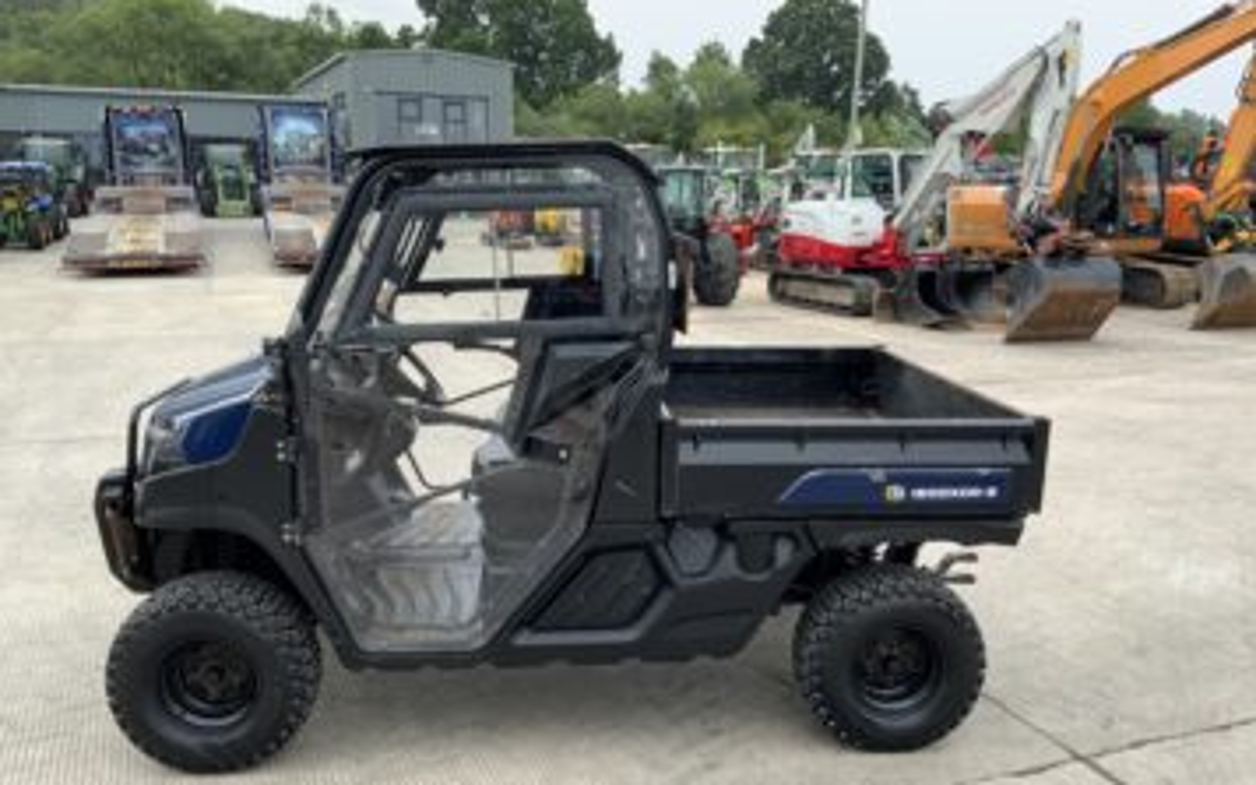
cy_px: 440
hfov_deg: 61.2
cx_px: 626
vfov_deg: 40.5
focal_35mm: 31
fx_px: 1061
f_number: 1.8
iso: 16
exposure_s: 1/227
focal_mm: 3
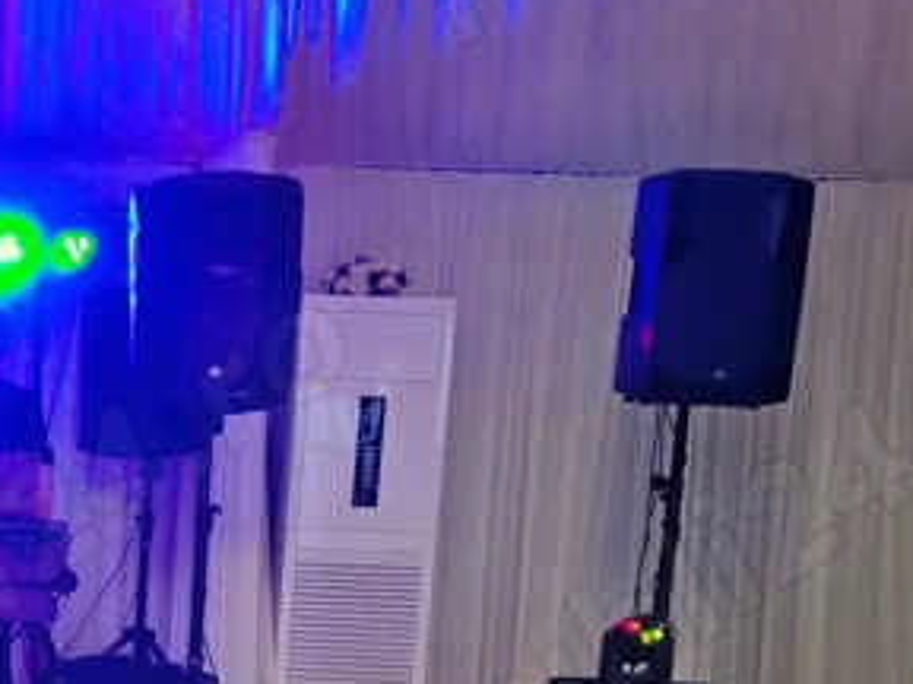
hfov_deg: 21.4
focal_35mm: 80
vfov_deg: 18.1
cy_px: 614
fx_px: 2110
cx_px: -368
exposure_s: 1/100
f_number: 1.8
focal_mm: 5.56
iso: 461
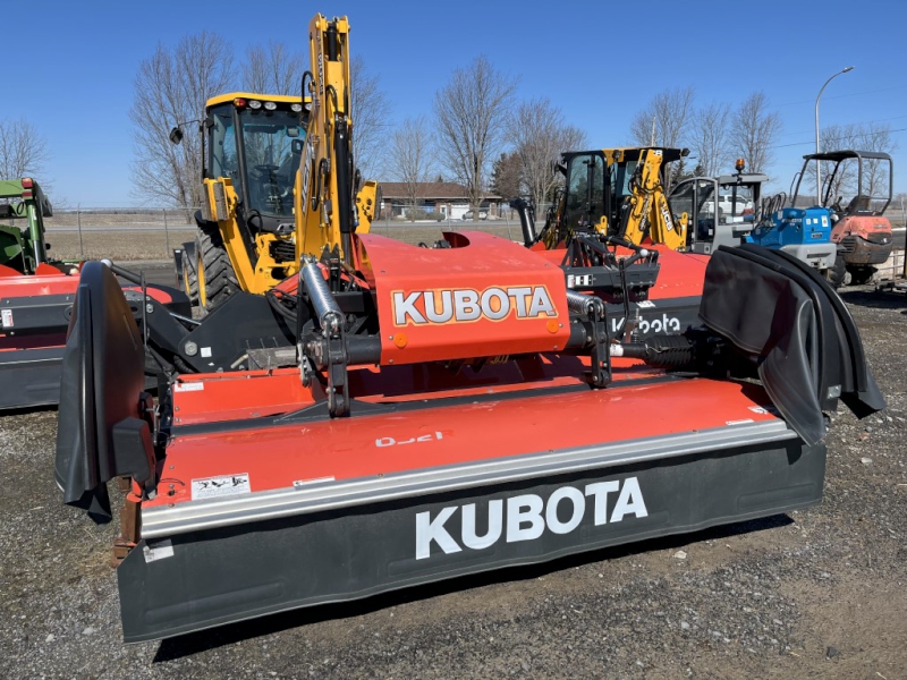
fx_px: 681
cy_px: 340
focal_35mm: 26
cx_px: 454
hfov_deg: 67.3
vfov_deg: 53.1
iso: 50
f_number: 1.6
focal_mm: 5.1
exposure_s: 1/4484
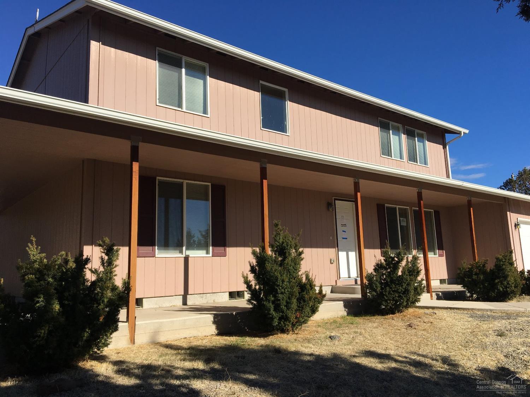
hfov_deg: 61.7
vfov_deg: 48.2
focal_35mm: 29
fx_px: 444
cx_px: 265
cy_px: 198
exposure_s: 1/2079
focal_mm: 4.15
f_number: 2.2
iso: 25
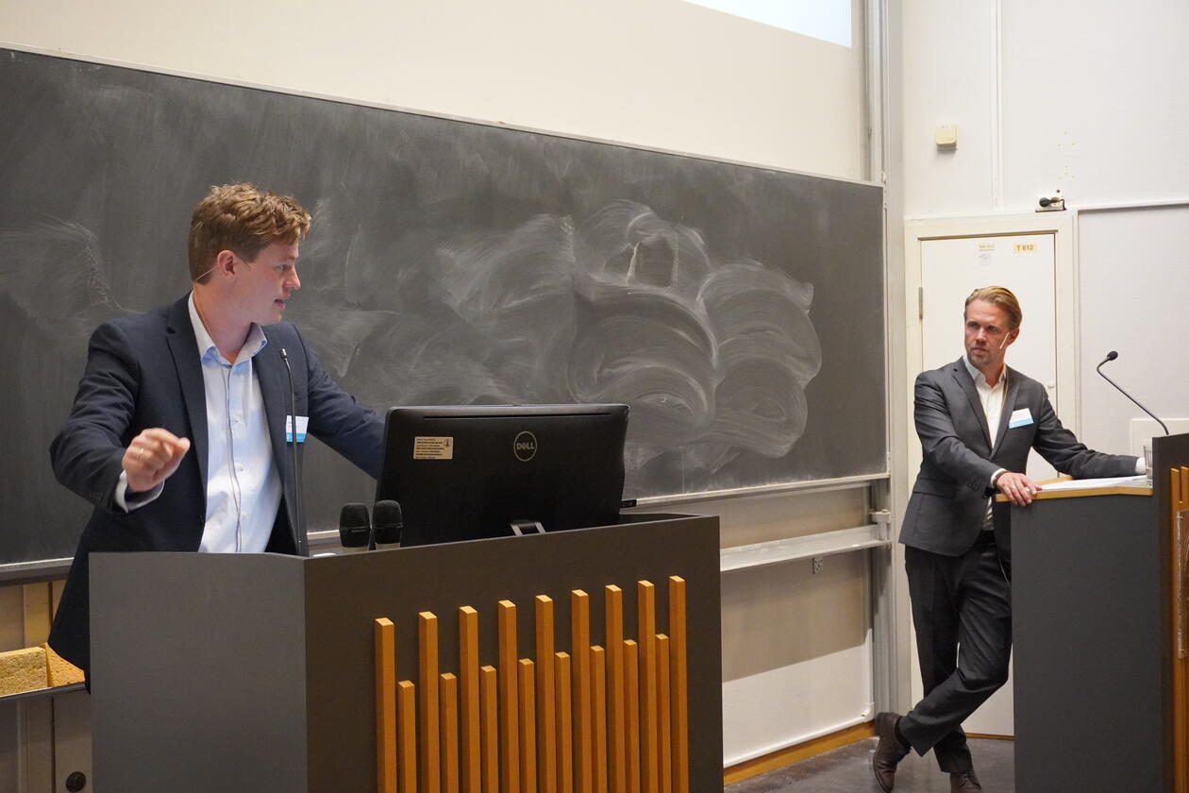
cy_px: 396
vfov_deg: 33.0
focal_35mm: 40
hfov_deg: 47.9
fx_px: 1338
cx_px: 594
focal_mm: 27
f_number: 4.5
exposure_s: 1/160
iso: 5000
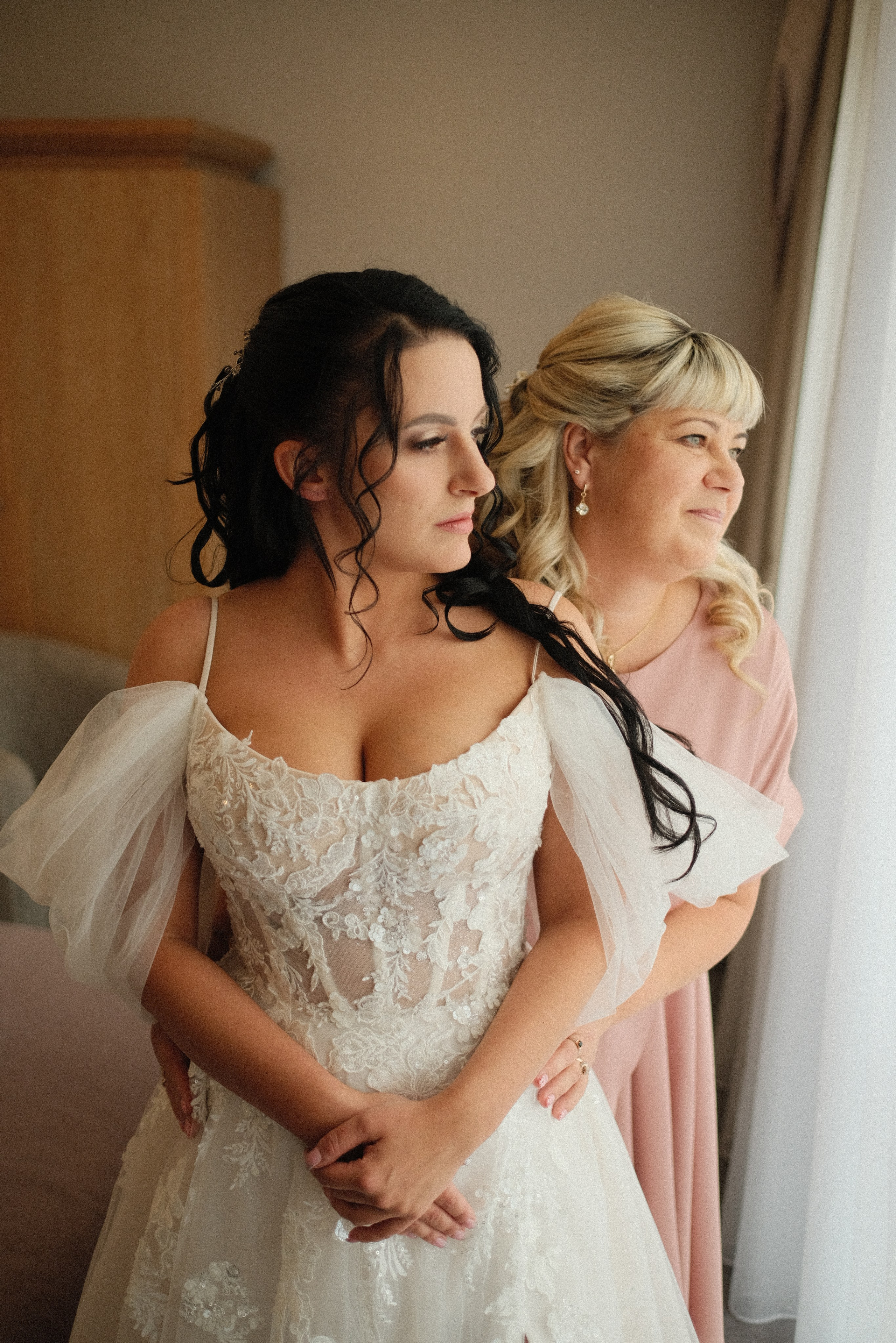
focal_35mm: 35
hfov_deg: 37.9
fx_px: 1307
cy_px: 672
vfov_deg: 54.4
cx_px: 448
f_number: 1.4
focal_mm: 23
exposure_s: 1/1100
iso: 640
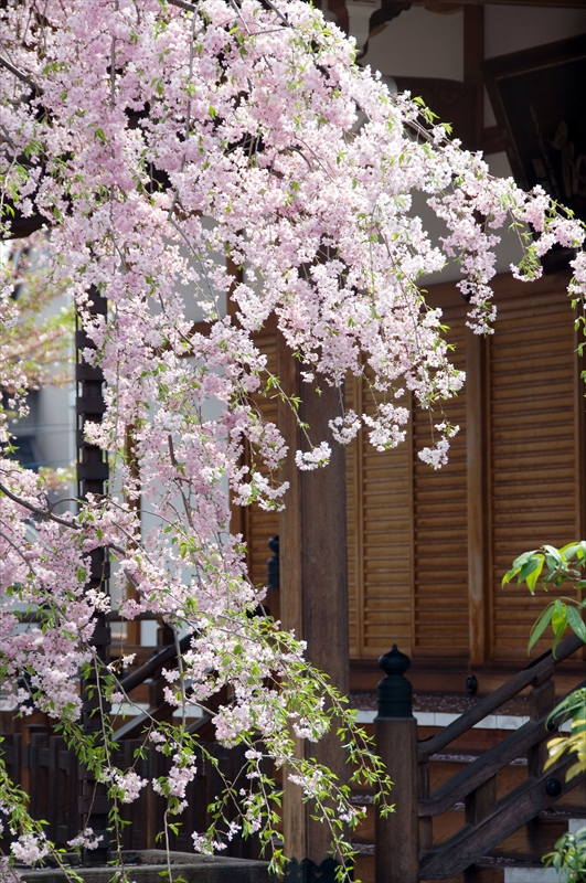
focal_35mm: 405
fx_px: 9918
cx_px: 293
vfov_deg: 5.1
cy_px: 442
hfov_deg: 3.4
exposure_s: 1/200
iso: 200
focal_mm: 270
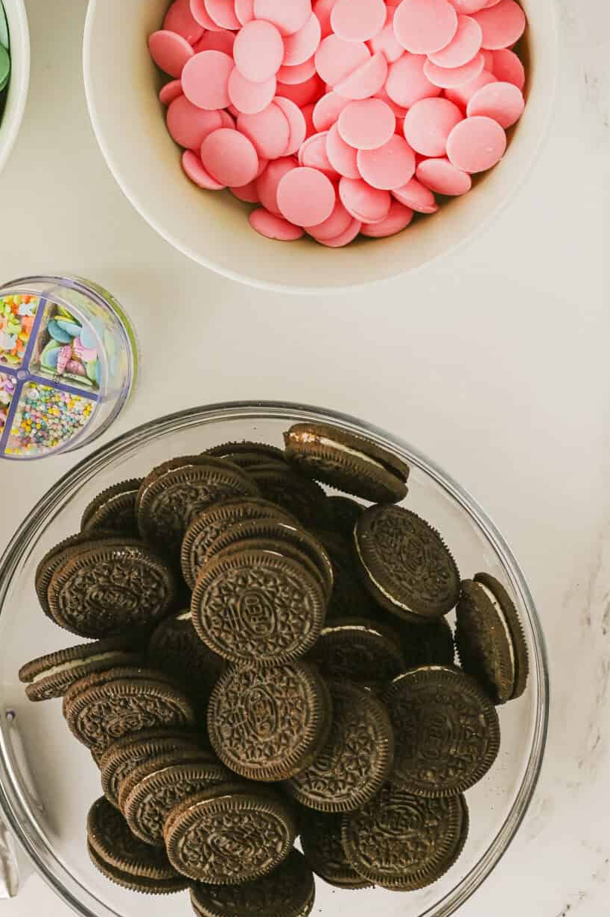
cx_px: 69
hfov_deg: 13.0
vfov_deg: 19.5
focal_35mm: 104
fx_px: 2647
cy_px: 197
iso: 160
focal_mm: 50
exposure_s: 1/200
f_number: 4
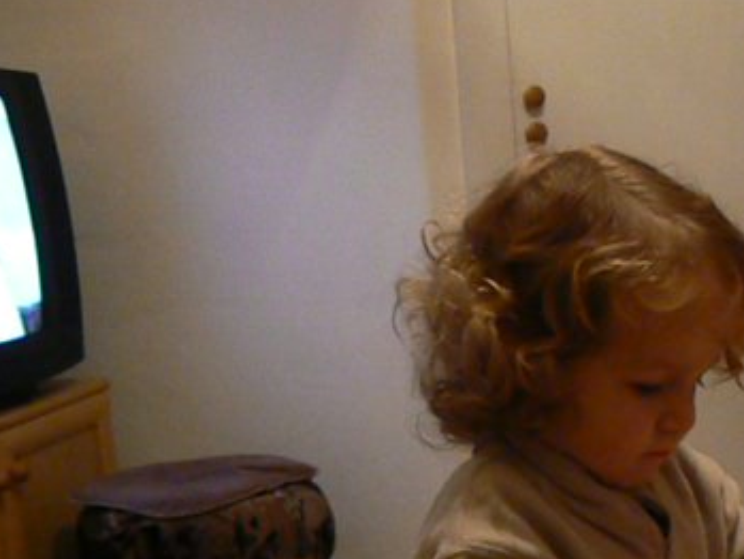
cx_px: 608
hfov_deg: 28.7
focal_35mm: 66
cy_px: 499
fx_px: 1419
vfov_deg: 21.8
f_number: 2.8
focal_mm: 6
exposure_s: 1/30
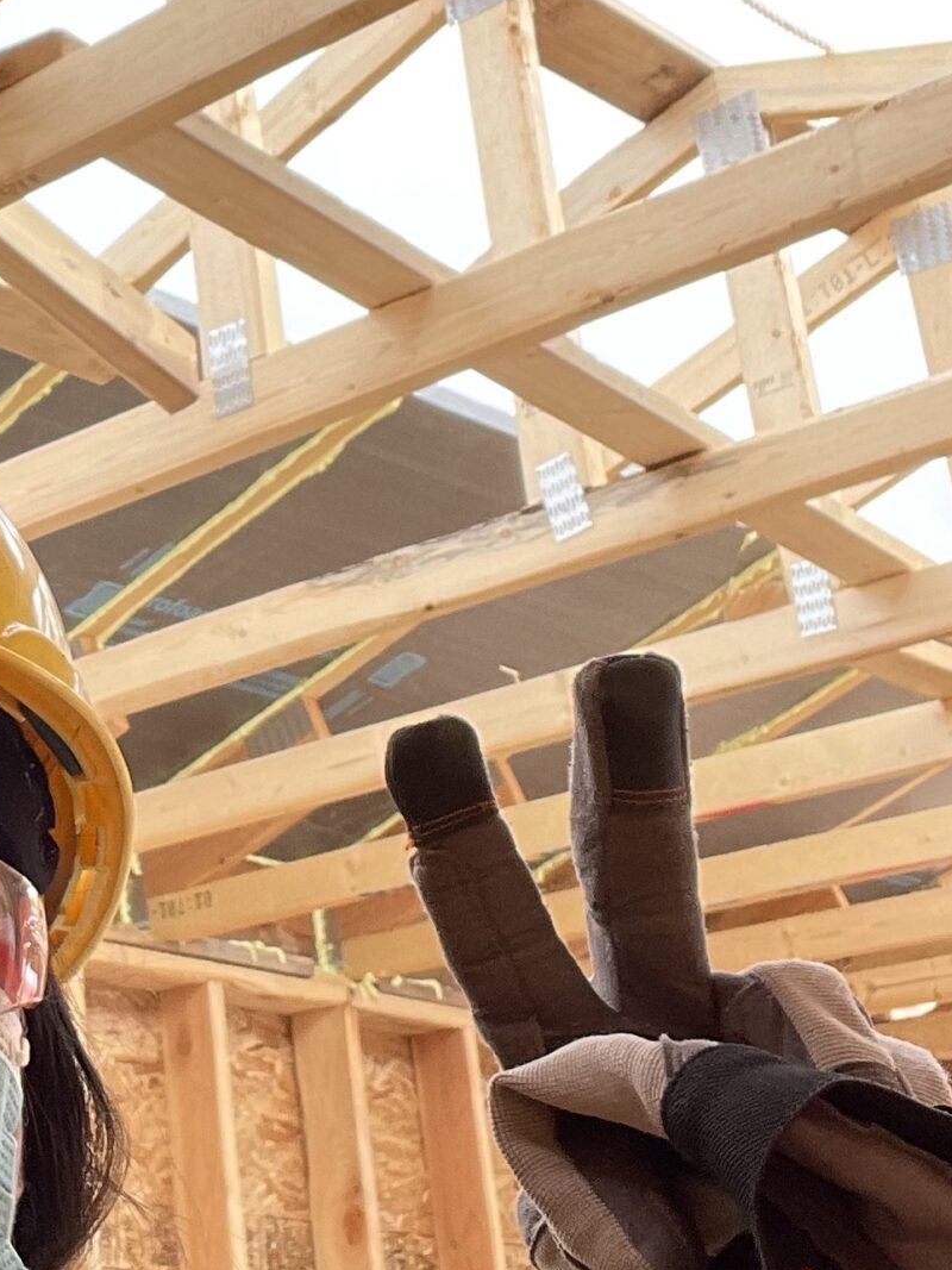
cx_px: -151
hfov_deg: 19.4
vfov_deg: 26.8
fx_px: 2641
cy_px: 377
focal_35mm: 72
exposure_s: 1/233
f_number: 2.2
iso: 25
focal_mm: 2.71
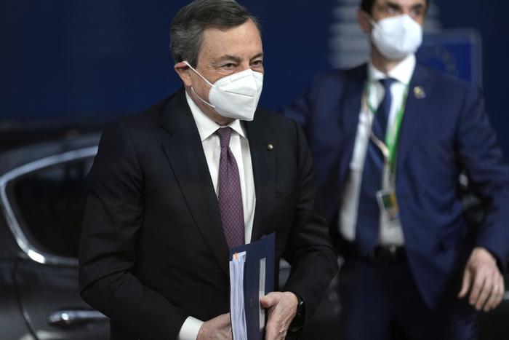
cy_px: 170
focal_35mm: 200
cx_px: 254
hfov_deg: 10.3
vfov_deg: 6.9
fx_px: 2828
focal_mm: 200
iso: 800
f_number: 2.8
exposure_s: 1/800
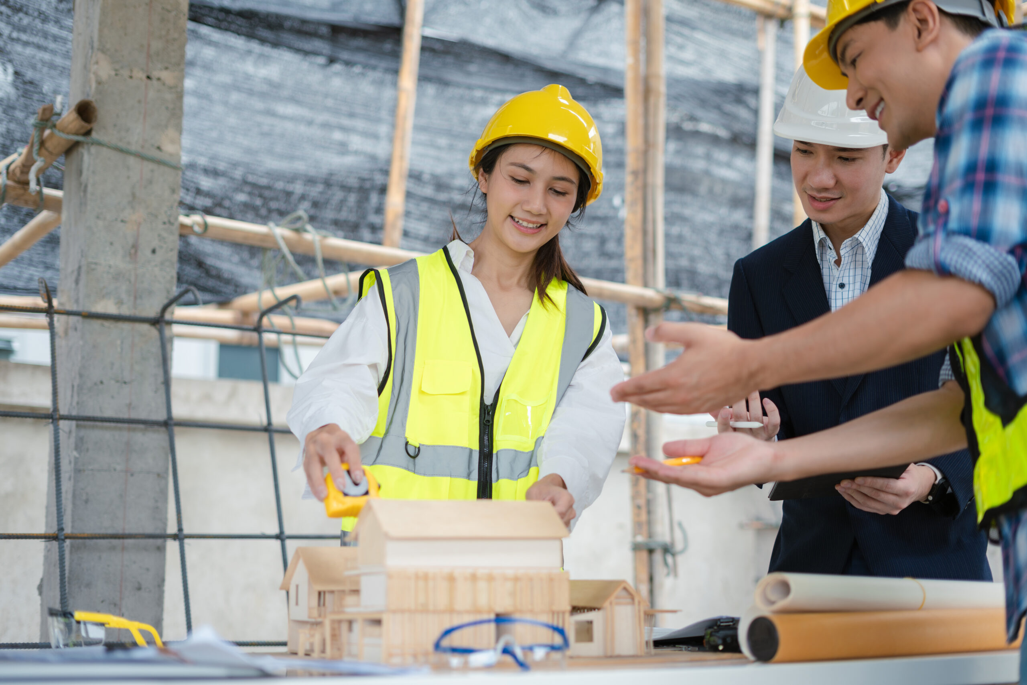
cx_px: 514
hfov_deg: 39.6
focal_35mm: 50
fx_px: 1426
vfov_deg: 27.0
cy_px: 342
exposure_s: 1/250
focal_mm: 50
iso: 125
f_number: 2.2
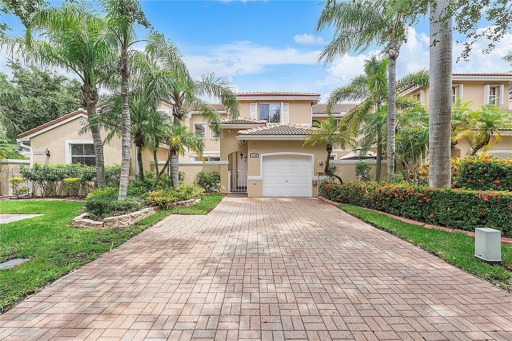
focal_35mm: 15
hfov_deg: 100.4
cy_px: 170
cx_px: 256
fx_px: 213
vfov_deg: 77.3
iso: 200
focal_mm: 10
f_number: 7.1
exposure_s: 1/400
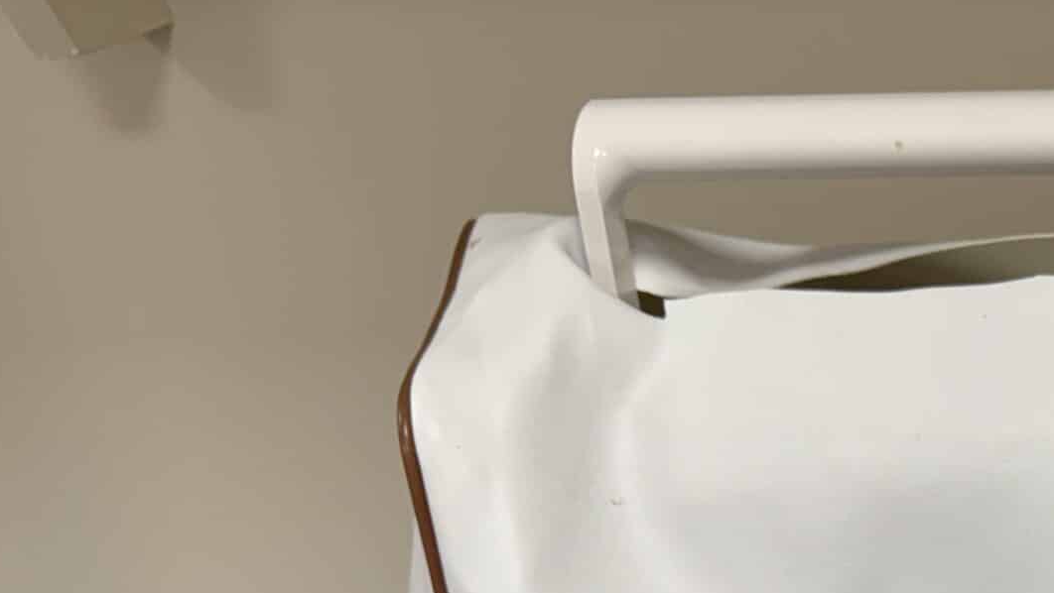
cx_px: 1209
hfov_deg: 29.4
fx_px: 1761
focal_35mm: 63
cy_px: 886
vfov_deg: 17.3
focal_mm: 6.76
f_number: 1.78
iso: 80
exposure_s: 1/100
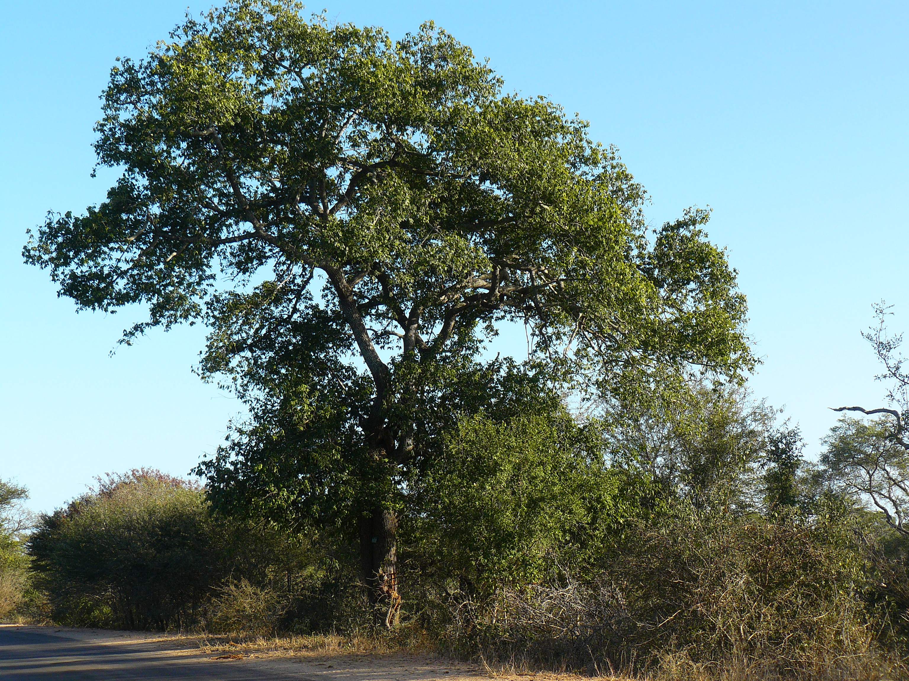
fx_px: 1549
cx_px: 454
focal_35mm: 59
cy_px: 340
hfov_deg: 32.7
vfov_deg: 24.8
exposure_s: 1/200
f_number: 4.5
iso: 100
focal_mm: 9.9
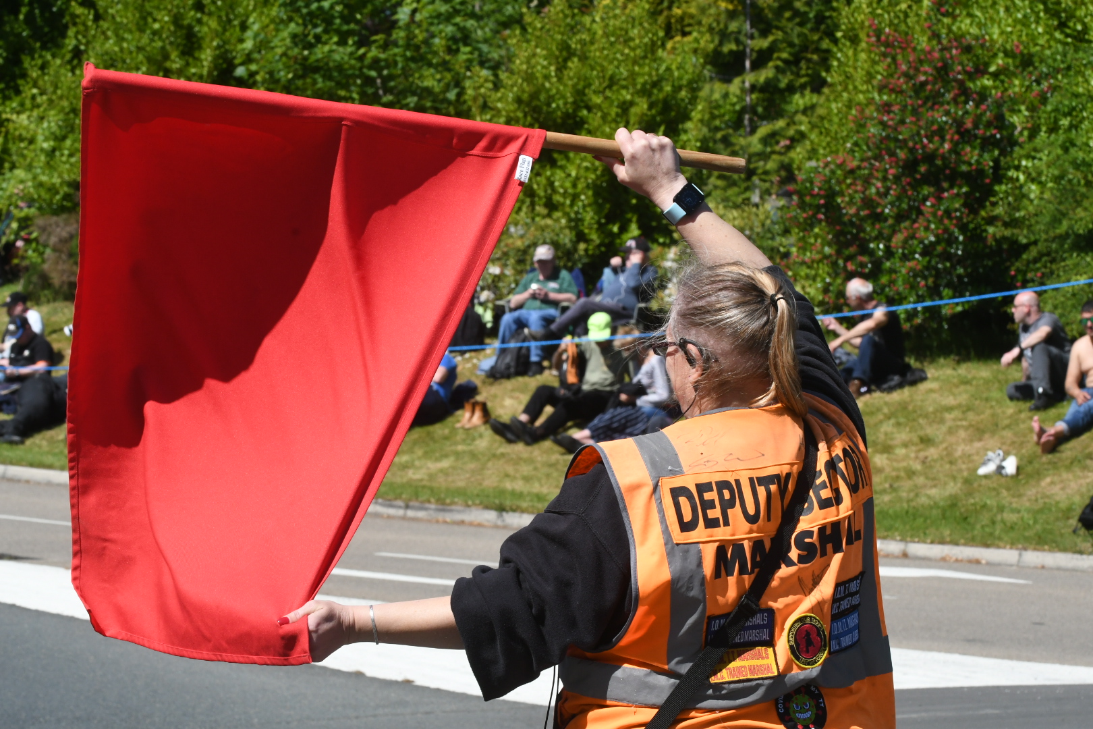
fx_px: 4645
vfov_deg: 9.0
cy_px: 364
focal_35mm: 153
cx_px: 546
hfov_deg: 13.4
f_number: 13
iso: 800
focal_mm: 102
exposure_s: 1/640
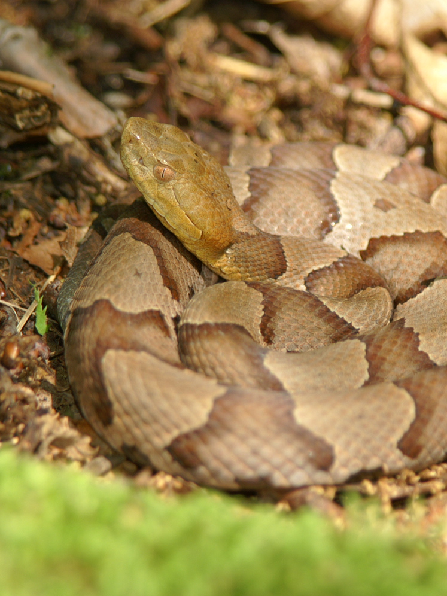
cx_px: 302
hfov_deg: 3.4
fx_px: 7490
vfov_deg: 4.6
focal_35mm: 435
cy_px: 299
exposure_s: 1/160
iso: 160
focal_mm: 200
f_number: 6.3
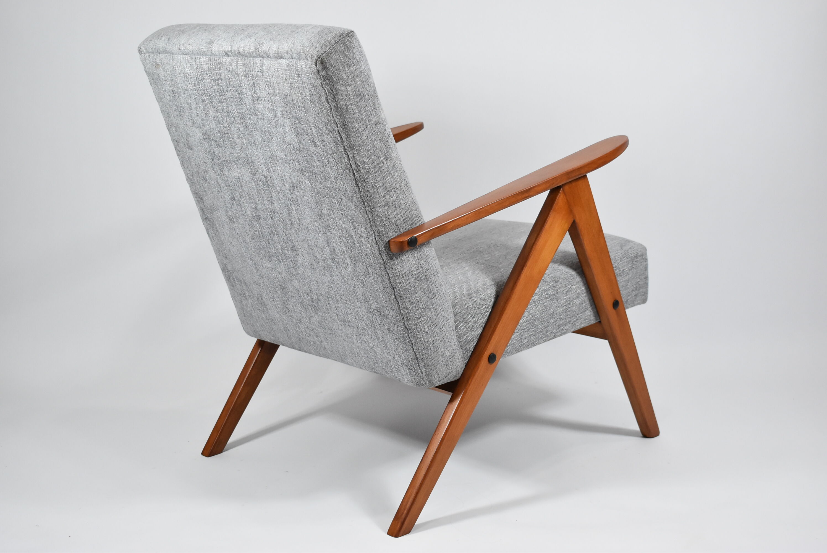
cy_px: 276
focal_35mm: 52
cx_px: 414
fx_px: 1207
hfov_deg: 37.8
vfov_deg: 25.8
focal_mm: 35
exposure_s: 1/125
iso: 1250
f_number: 4.5
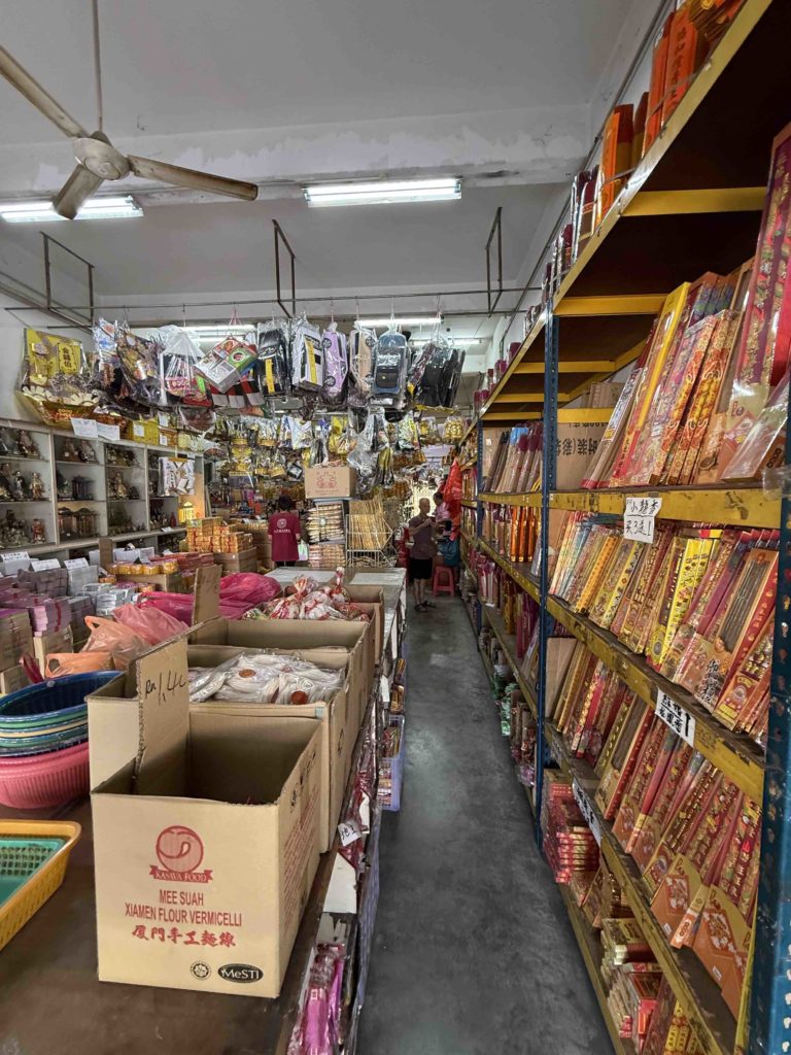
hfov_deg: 85.7
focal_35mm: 14
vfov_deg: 102.1
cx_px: 396
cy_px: 528
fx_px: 427
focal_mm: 2.22
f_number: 2.2
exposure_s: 1/100
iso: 320
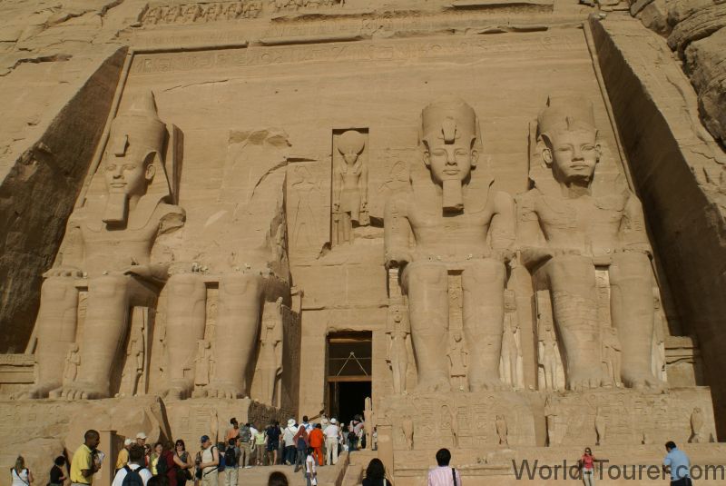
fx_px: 848
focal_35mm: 42
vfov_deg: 32.0
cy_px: 243
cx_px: 363
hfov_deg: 46.4
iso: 100
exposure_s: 1/200
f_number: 9
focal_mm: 28
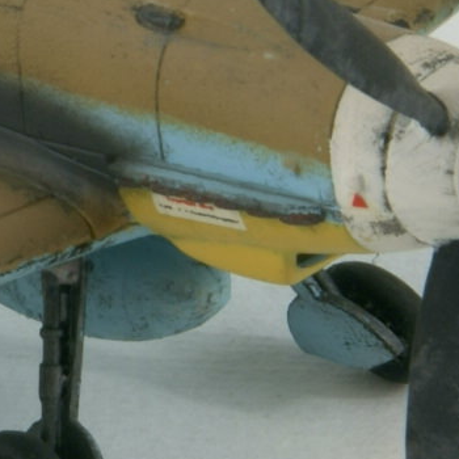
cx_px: -88
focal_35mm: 700
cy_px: 59
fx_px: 10501
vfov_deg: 2.5
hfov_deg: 2.5
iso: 80
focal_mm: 100
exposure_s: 1.3
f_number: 29
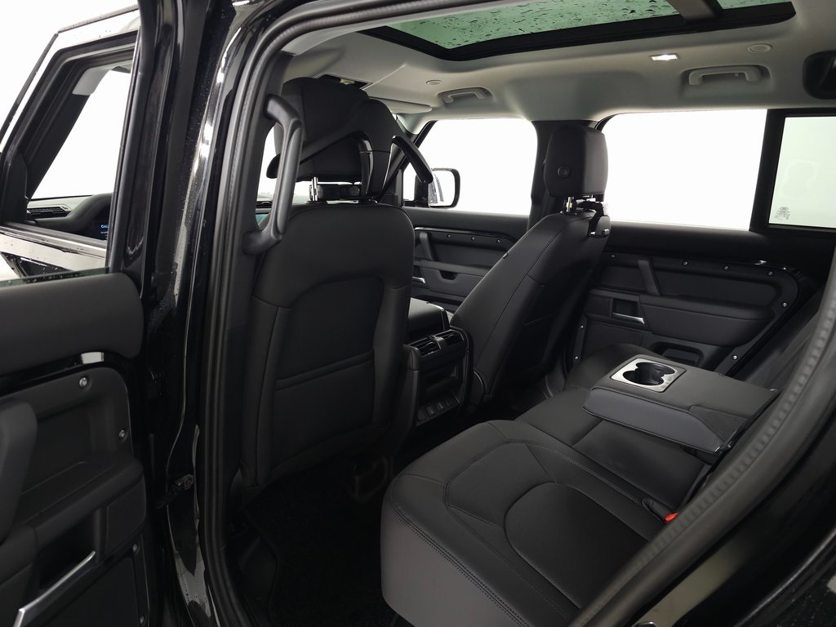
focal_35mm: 23
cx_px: 418
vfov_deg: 58.9
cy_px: 314
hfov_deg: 73.9
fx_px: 555
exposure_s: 1/60
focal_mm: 6.3
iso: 320
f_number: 1.7
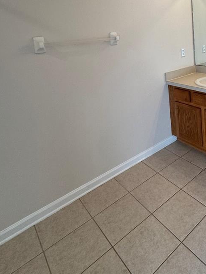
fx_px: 206
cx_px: 182
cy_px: 62
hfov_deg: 48.1
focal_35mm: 26
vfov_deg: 62.6
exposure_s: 1/120
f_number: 2.2
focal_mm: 2.22
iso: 125
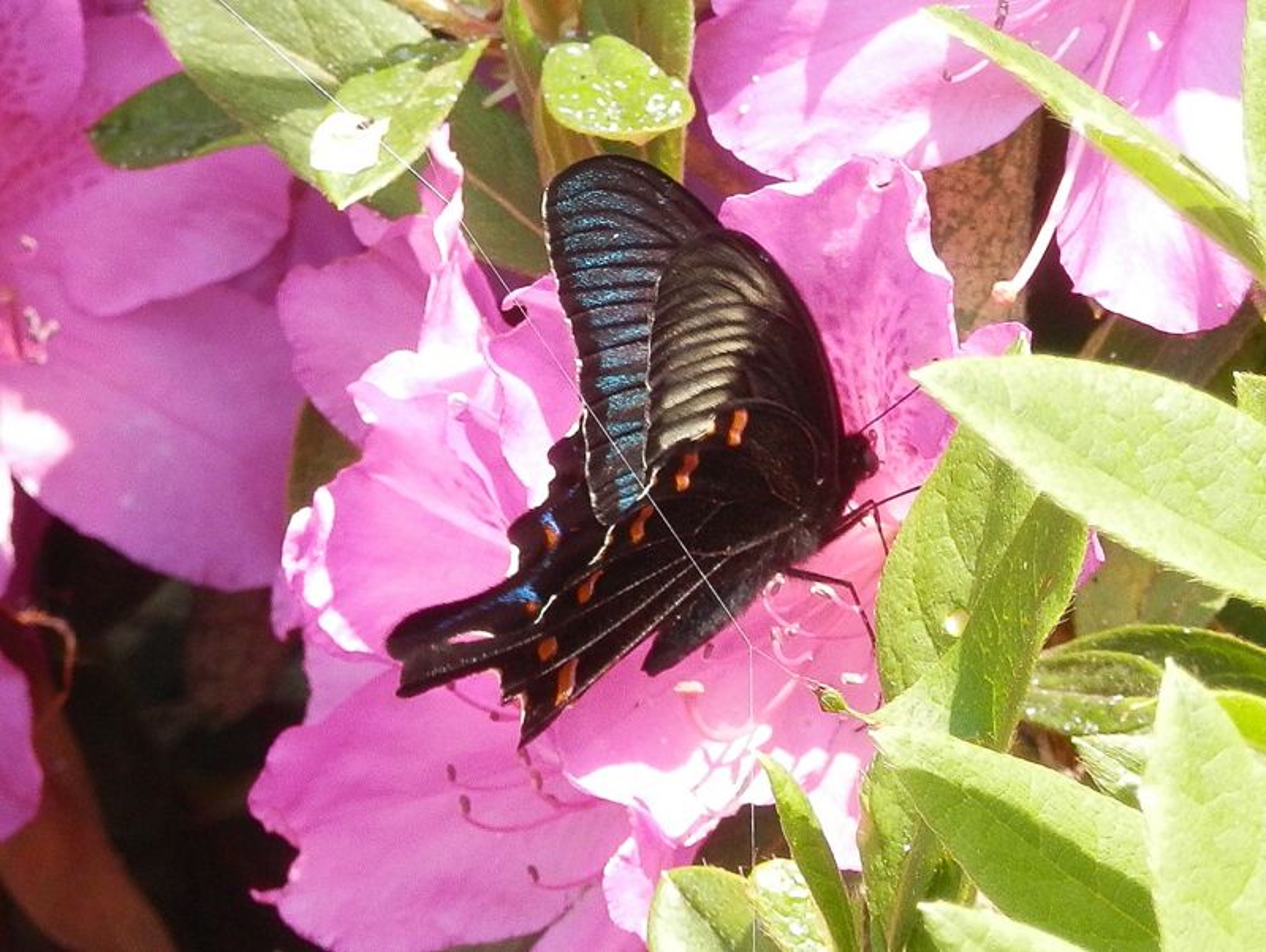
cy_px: 476
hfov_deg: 10.7
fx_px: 6774
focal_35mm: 185
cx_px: 633
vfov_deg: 8.0
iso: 160
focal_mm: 33.2
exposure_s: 1/200
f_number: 5.8
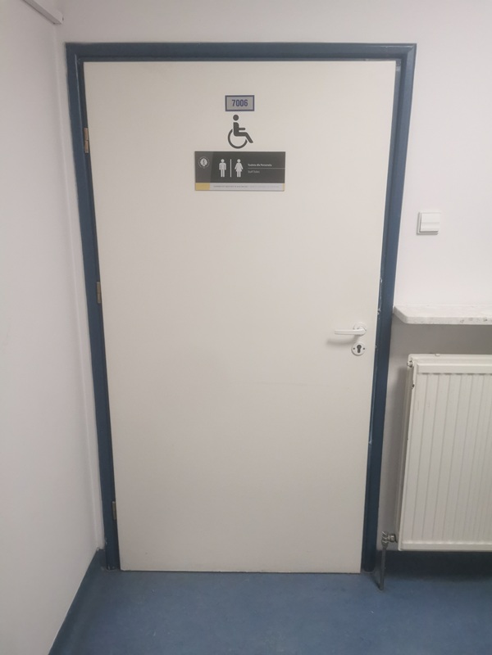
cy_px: 328
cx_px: 246
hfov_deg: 51.4
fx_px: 512
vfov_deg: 65.3
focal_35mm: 27
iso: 200
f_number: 1.6
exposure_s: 1/60
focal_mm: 5.56
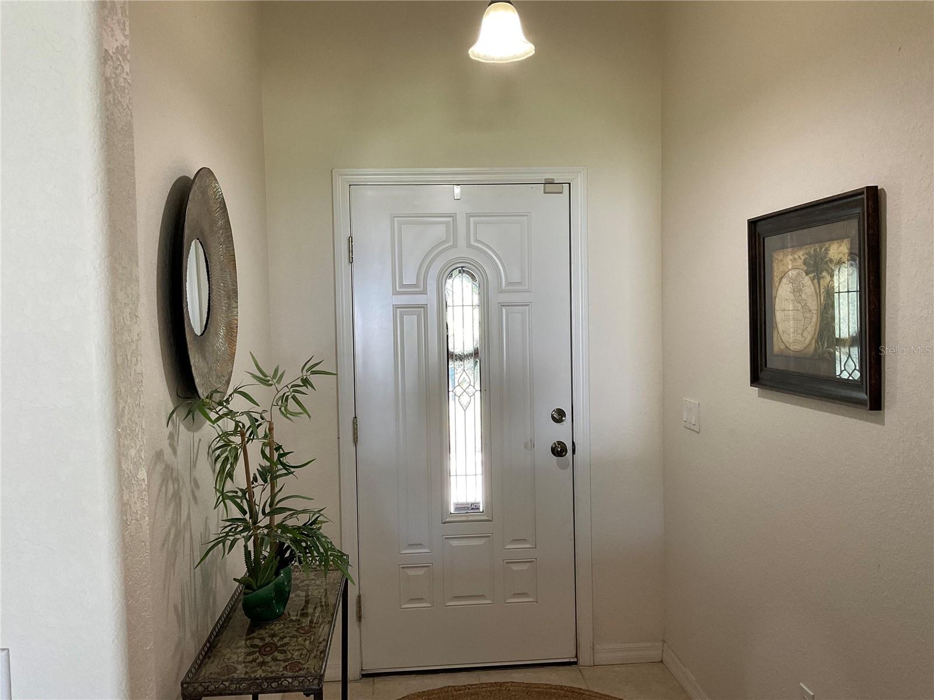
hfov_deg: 61.7
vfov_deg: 48.2
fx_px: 782
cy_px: 350
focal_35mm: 29
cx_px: 467
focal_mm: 3
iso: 80
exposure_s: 1/60
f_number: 1.8
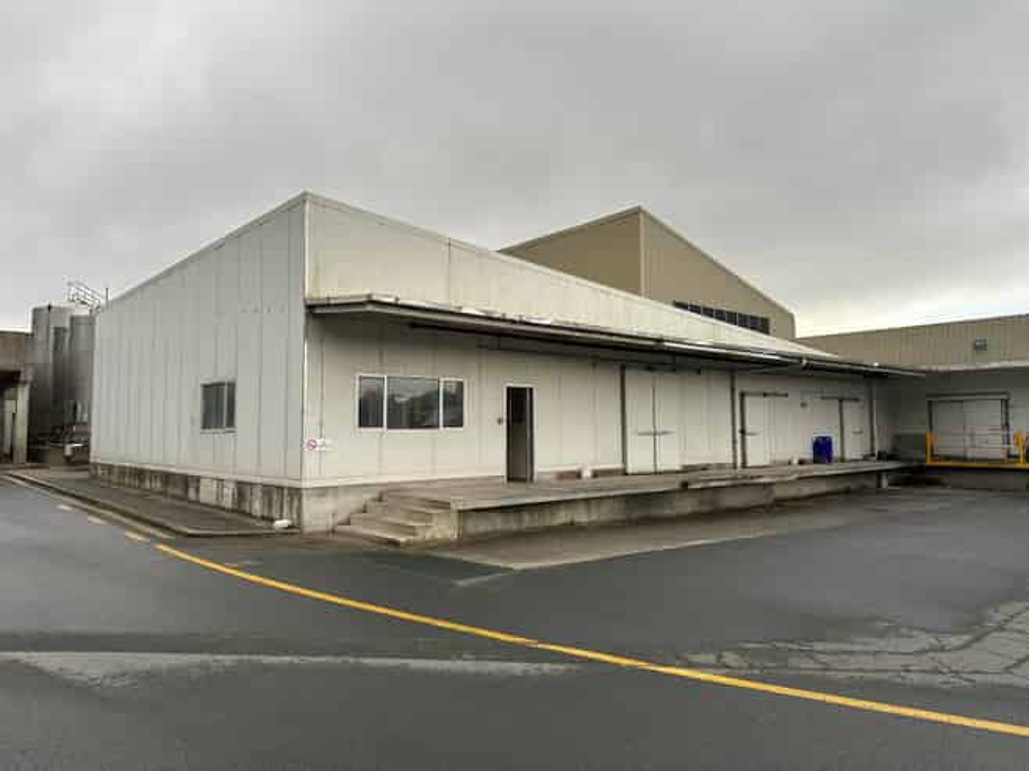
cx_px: 514
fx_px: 713
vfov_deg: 56.8
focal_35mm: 24
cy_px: 386
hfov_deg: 71.6
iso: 80
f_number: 1.78
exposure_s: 1/417
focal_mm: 6.86
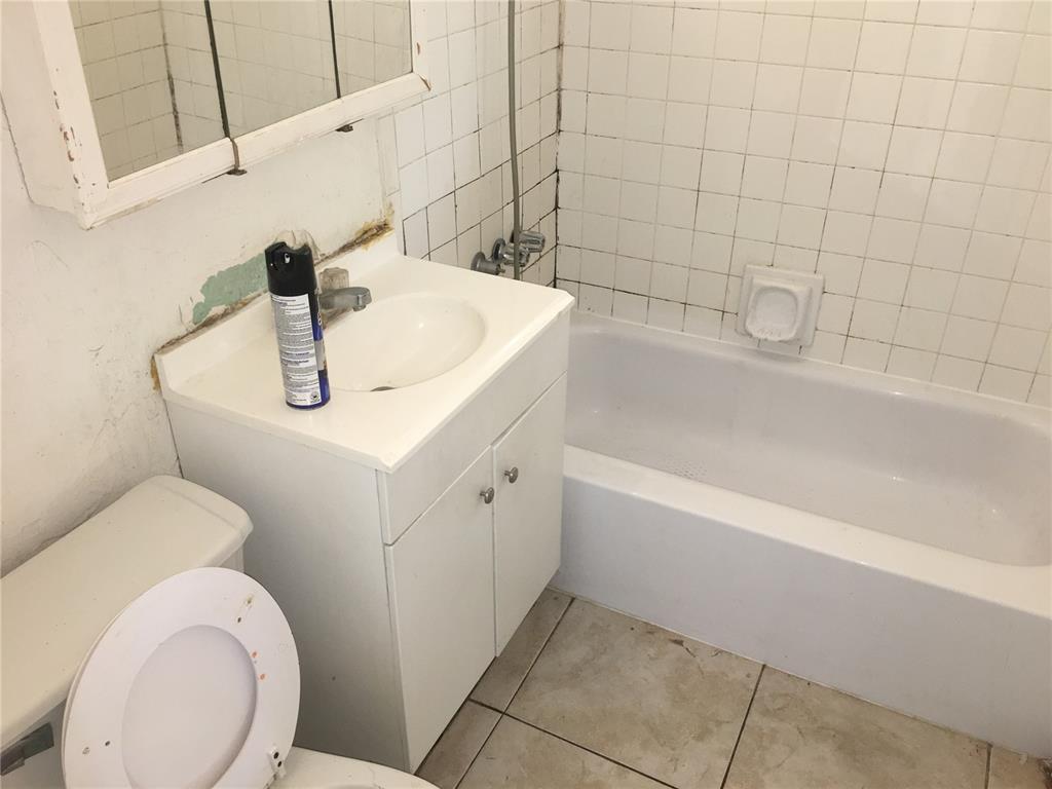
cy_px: 394
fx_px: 881
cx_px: 526
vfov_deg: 48.2
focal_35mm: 29
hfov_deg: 61.7
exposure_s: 1/30
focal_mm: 4.15
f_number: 2.2
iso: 64
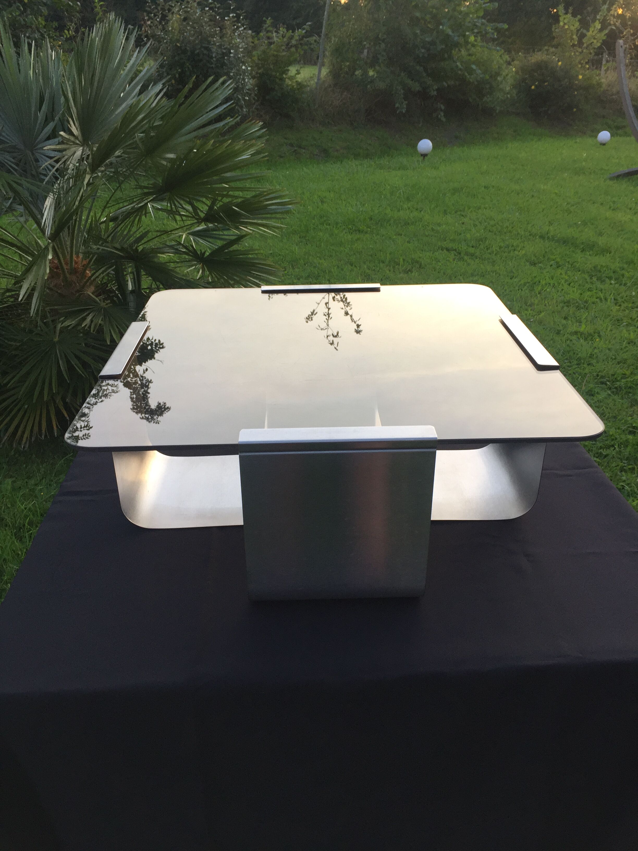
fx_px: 713
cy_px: 426
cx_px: 319
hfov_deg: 48.2
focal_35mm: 29
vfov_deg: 61.7
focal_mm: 4.15
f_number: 2.2
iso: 40
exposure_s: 1/100
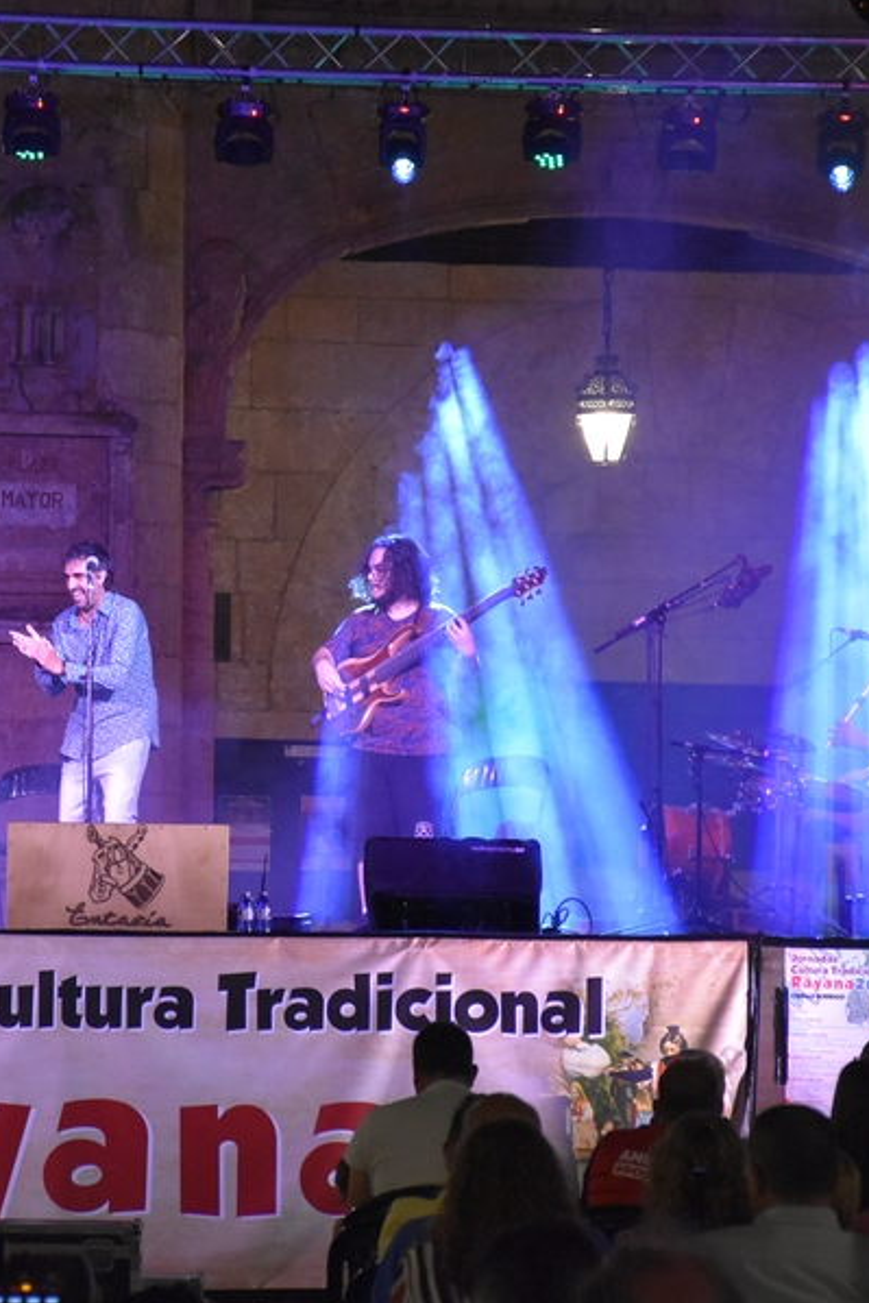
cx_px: 205
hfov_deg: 6.4
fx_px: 7771
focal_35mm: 215
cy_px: 652
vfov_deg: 9.6
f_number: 5.3
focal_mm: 95
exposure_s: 1/60
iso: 3600
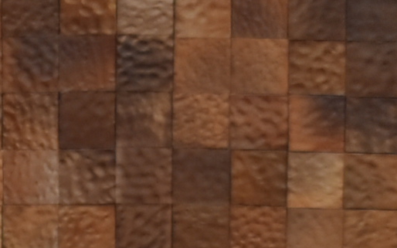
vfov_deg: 2.1
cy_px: 484
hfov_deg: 3.4
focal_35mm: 624
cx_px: -197
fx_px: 6750
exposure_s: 1/60
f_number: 4.5
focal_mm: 70
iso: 900
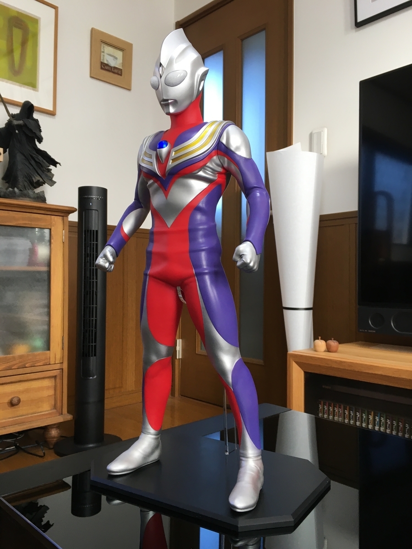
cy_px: 274
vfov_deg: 61.7
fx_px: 460
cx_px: 206
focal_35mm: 29
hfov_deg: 48.2
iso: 25
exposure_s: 1/30
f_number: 2.2
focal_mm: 4.15
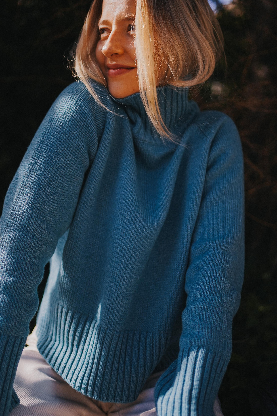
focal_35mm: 43
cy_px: 196
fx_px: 496
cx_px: 145
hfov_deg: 31.2
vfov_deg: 45.4
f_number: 1.8
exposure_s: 1/8000
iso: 250
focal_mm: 35
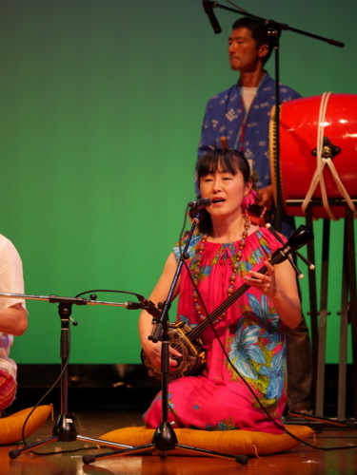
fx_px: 2750
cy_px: 238
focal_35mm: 200
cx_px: 178
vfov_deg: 9.9
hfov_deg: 7.4
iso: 500
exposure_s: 1/200
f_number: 2.8
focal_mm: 100
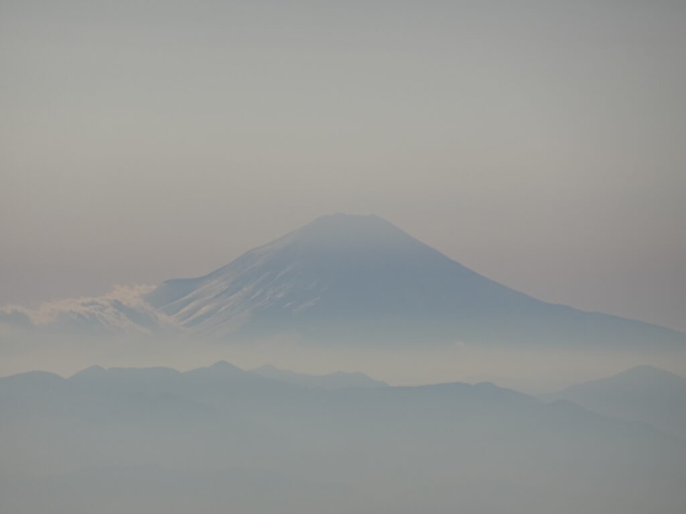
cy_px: 257
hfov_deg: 4.4
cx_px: 343
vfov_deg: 3.3
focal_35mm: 453
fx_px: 8977
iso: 80
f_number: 6.3
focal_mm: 73.73
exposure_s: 1/1250
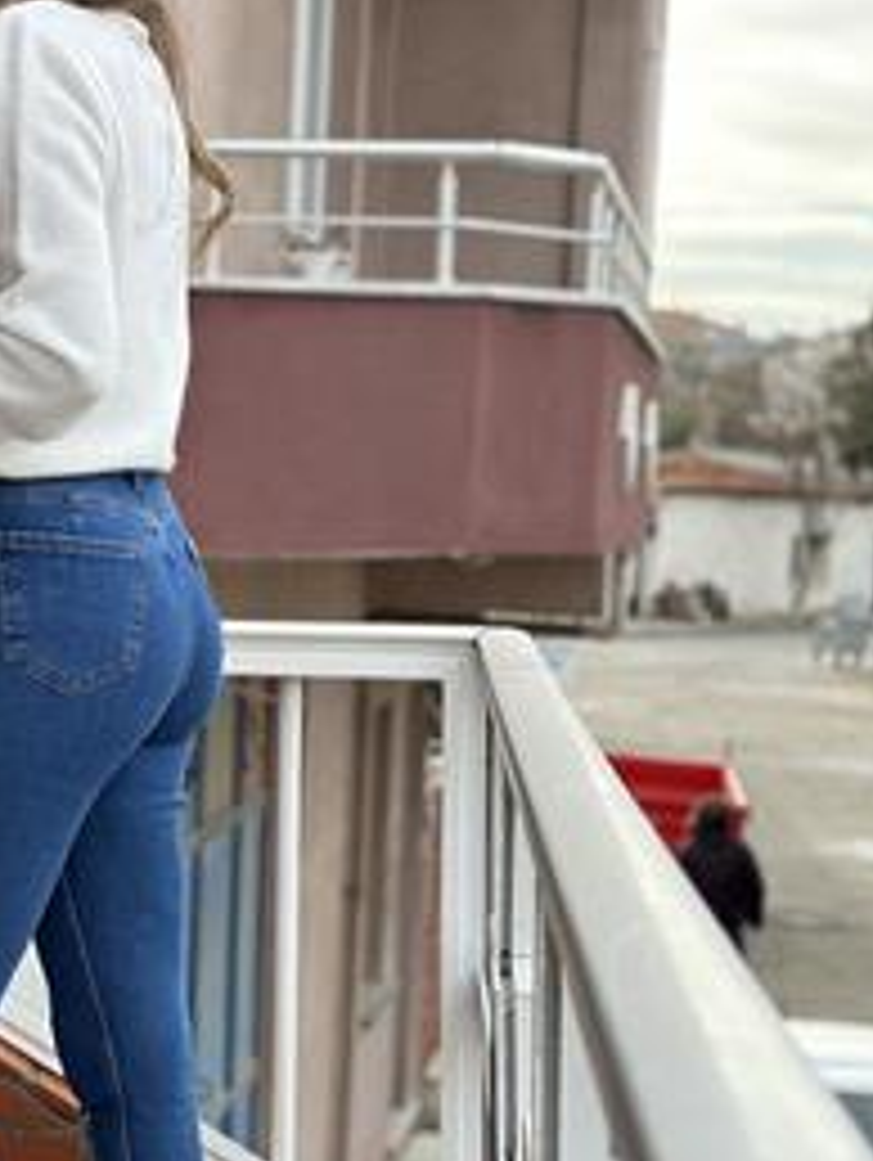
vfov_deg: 20.8
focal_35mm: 94
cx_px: 54
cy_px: 612
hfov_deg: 15.5
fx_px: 3156
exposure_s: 1/1041
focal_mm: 6.86
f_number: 1.78
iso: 80
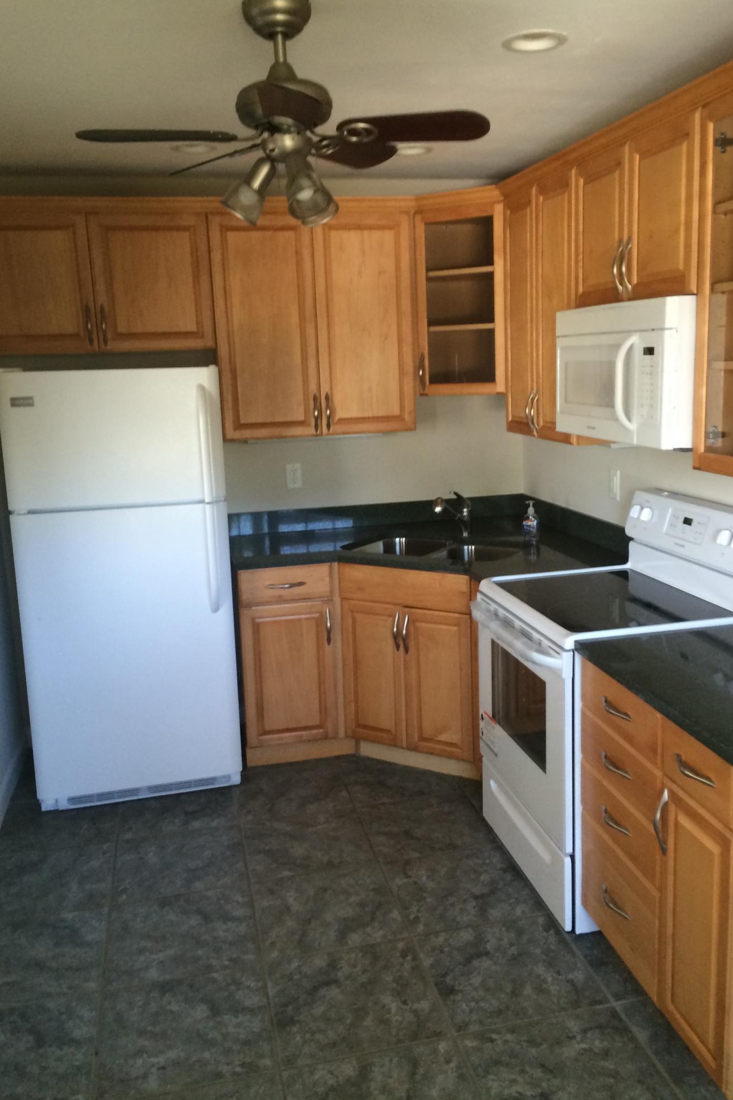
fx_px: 977
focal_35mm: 32
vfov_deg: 58.7
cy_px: 547
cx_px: 392
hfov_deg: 41.1
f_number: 2.2
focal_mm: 4.12
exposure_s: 1/30
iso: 100
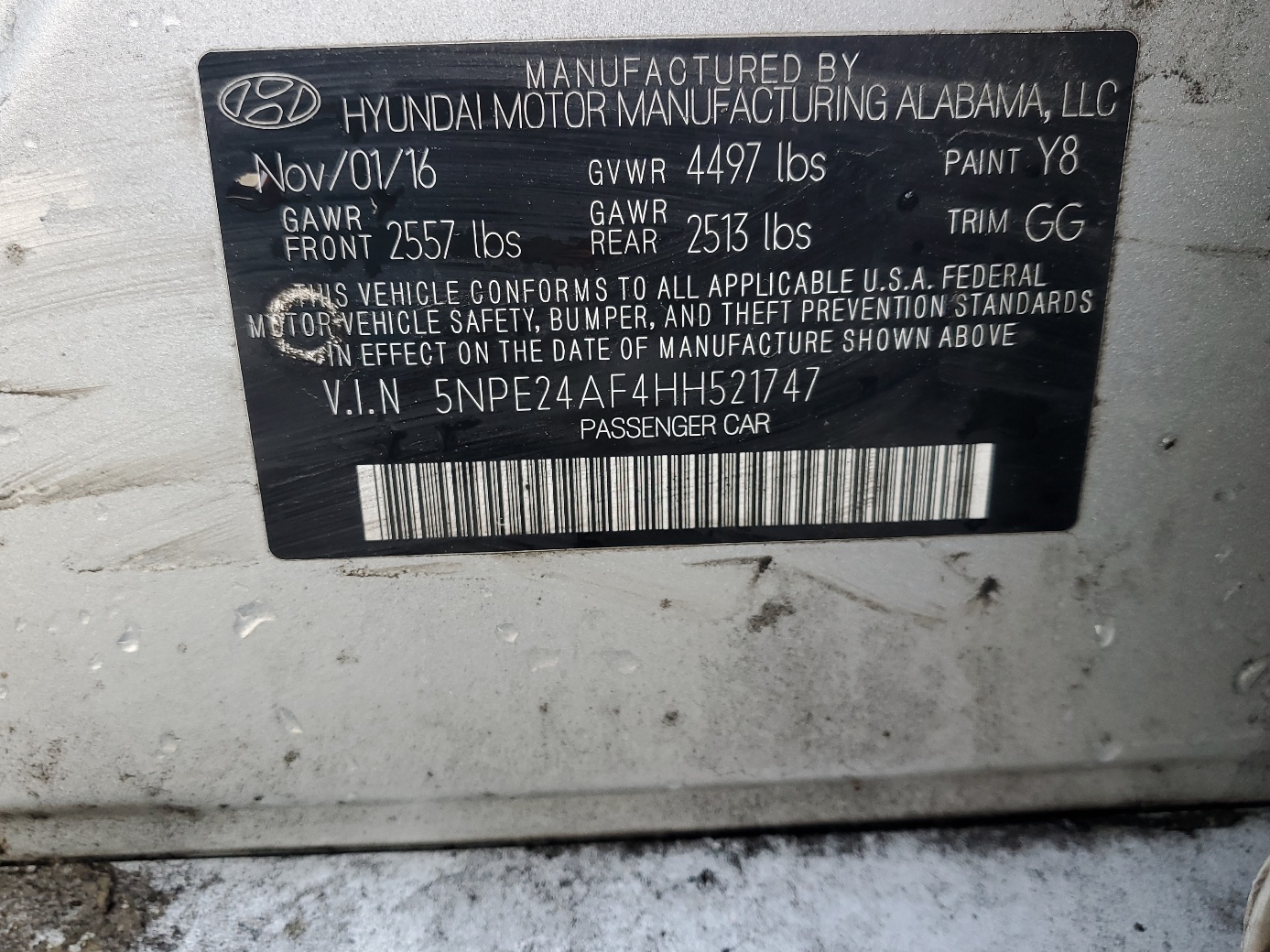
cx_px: 599
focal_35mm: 30
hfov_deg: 59.9
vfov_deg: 46.8
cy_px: 457
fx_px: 1101
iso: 58
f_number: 1.5
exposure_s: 1/120
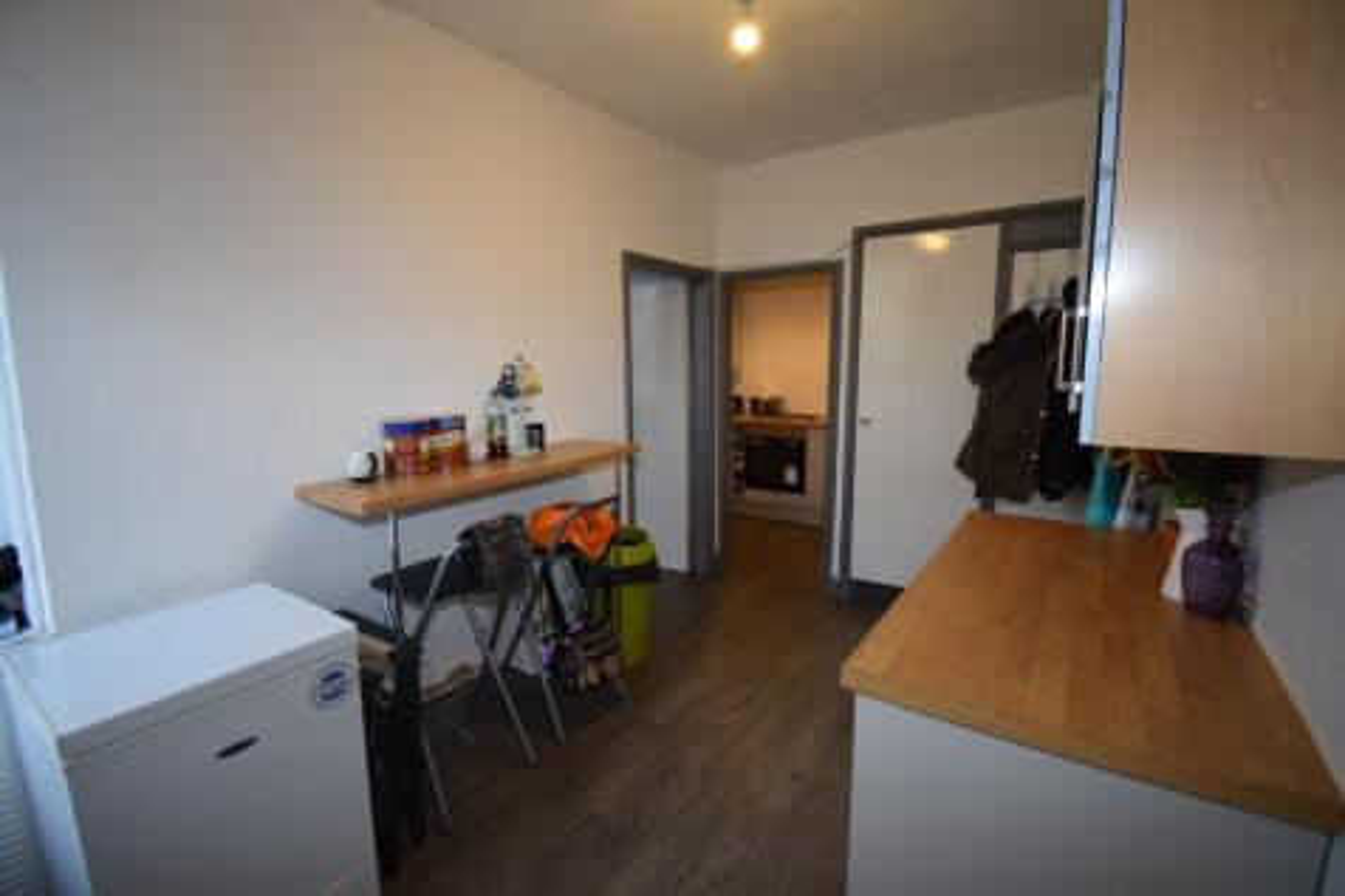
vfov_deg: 77.3
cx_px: 672
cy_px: 448
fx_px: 560
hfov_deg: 100.4
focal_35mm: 15
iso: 800
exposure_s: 1/60
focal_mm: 10
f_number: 4.5
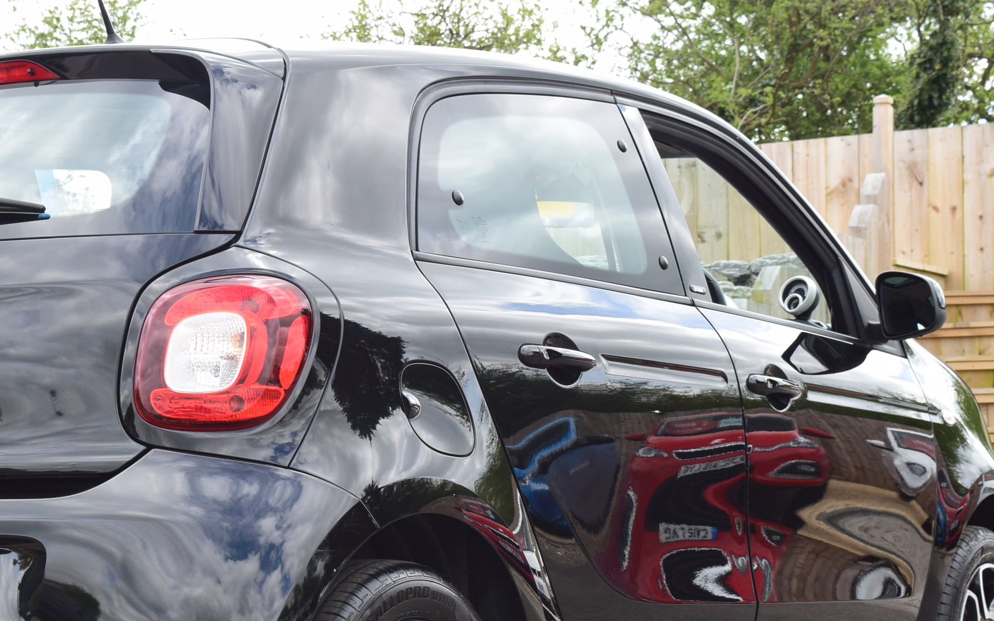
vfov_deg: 14.8
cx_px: 294
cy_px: 493
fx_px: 2384
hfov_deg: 23.4
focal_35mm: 88
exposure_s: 1/200
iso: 400
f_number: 9
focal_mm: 38
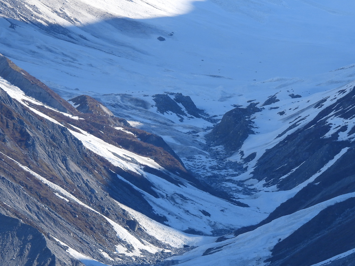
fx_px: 7332
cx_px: 190
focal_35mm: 715
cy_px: 142
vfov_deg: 2.1
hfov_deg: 2.8
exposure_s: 1/500
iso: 100
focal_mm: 89.2
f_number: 5
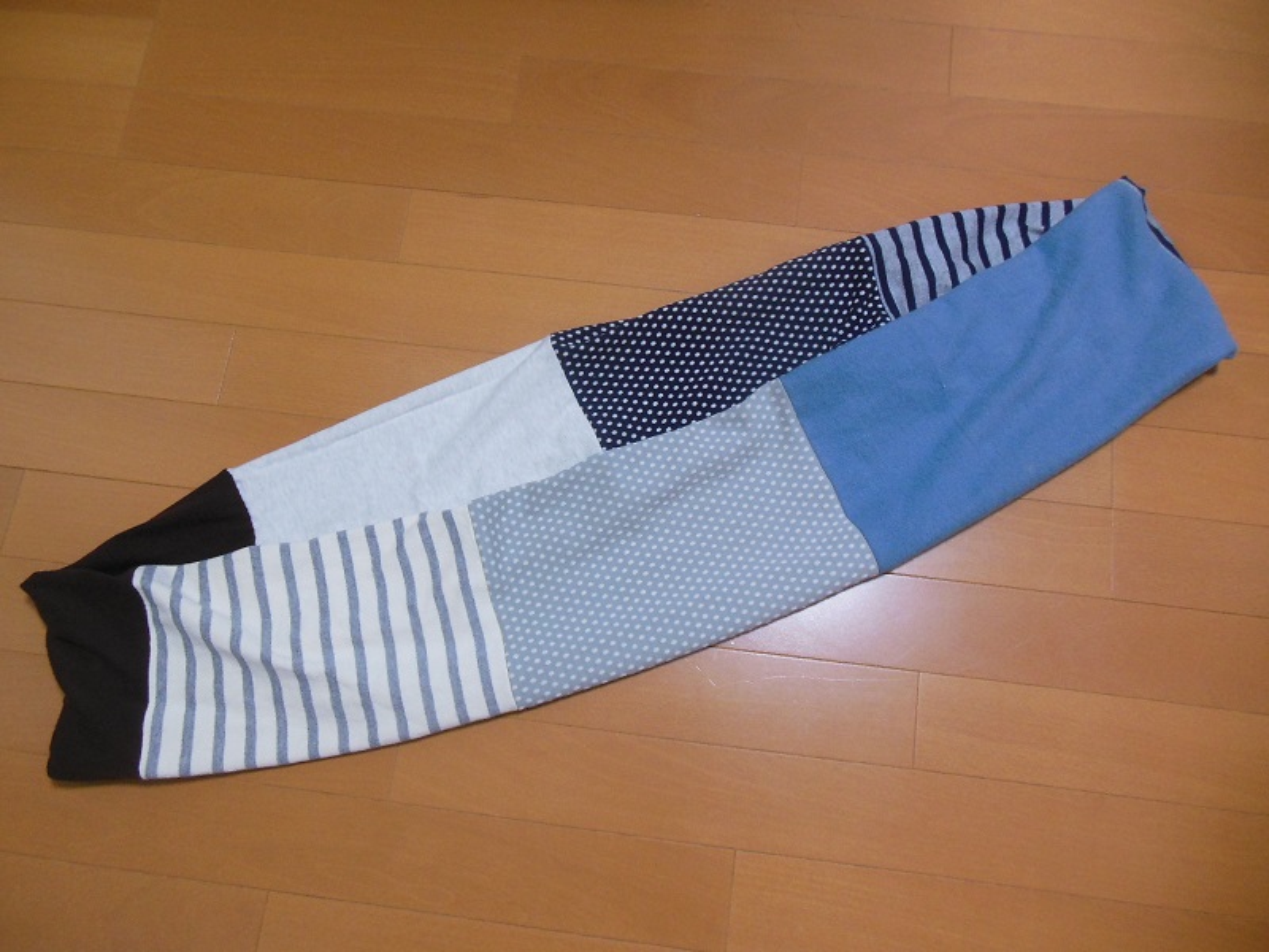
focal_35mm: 25
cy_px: 476
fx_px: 916
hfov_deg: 69.4
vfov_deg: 54.9
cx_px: 634
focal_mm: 4.5
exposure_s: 1/20
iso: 400
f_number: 3.2
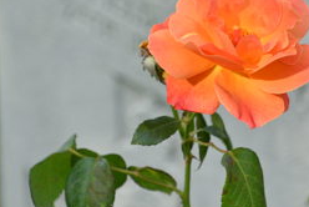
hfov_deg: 4.9
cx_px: 145
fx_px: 3626
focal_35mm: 422
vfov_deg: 3.3
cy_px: 72
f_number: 6
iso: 100
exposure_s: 1/200
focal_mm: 175
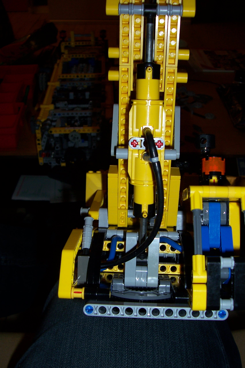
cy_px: 184
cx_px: 122
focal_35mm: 34
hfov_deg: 38.9
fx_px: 347
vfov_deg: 55.8
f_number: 2.7
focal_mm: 5.6
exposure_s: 1/60
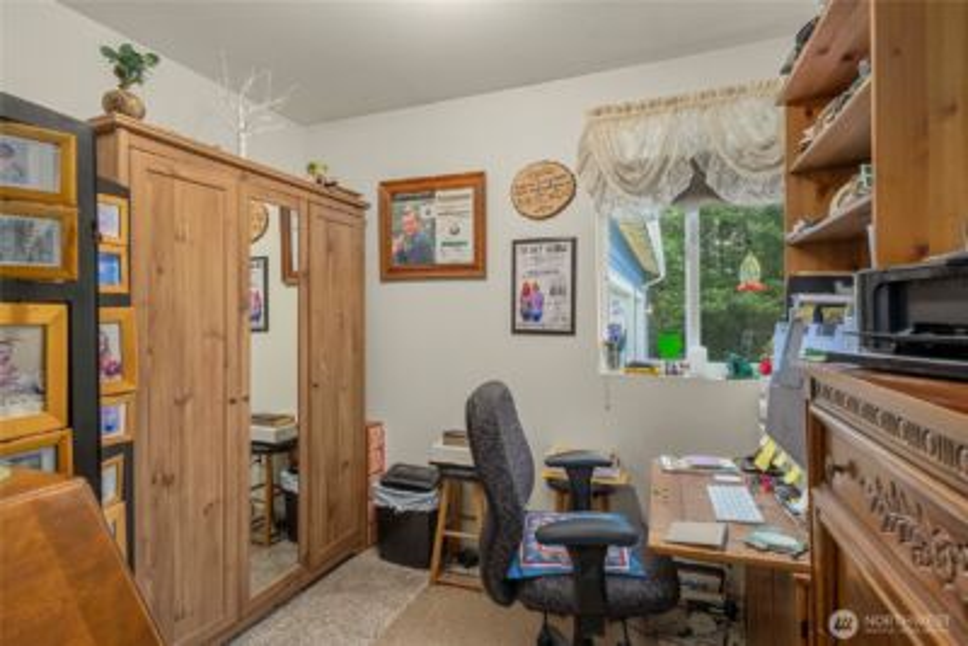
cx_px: 484
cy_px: 323
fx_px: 457
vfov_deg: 70.5
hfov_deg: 93.3
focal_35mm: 17
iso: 1000
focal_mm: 17
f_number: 6.7
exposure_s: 1/15
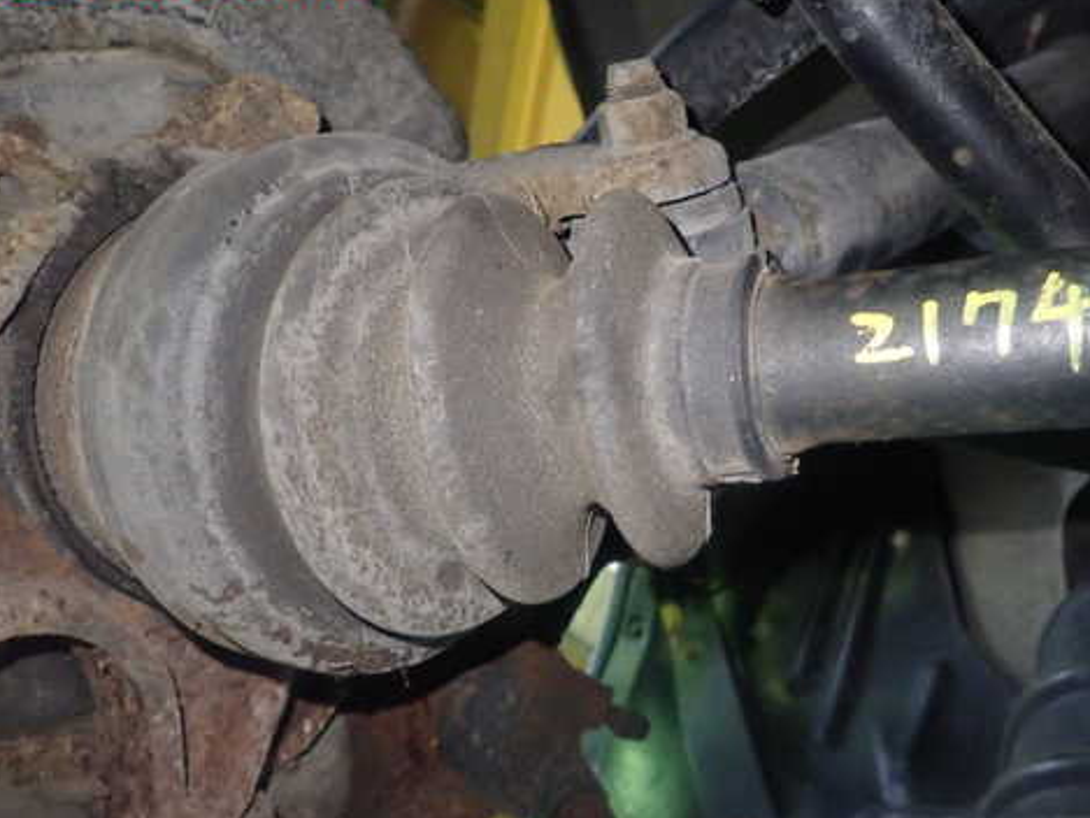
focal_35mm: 32
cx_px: 641
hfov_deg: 56.5
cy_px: 476
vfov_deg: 44.0
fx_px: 1008
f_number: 2
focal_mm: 4.5
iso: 640
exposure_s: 1/30
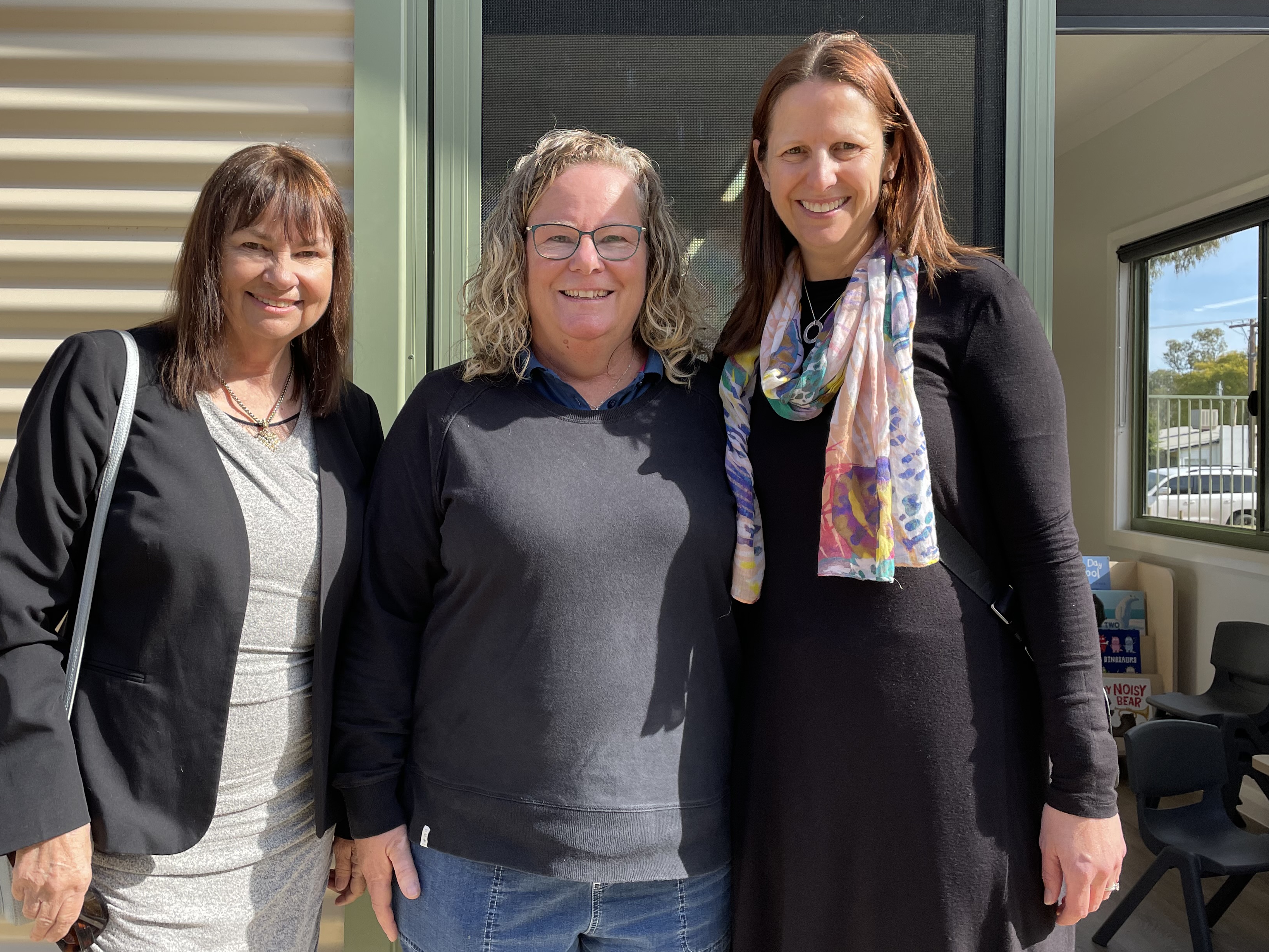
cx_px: 531
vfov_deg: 44.1
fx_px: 1173
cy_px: 441
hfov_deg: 56.5
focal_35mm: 32
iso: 32
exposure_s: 1/1072
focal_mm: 4.2
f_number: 1.6
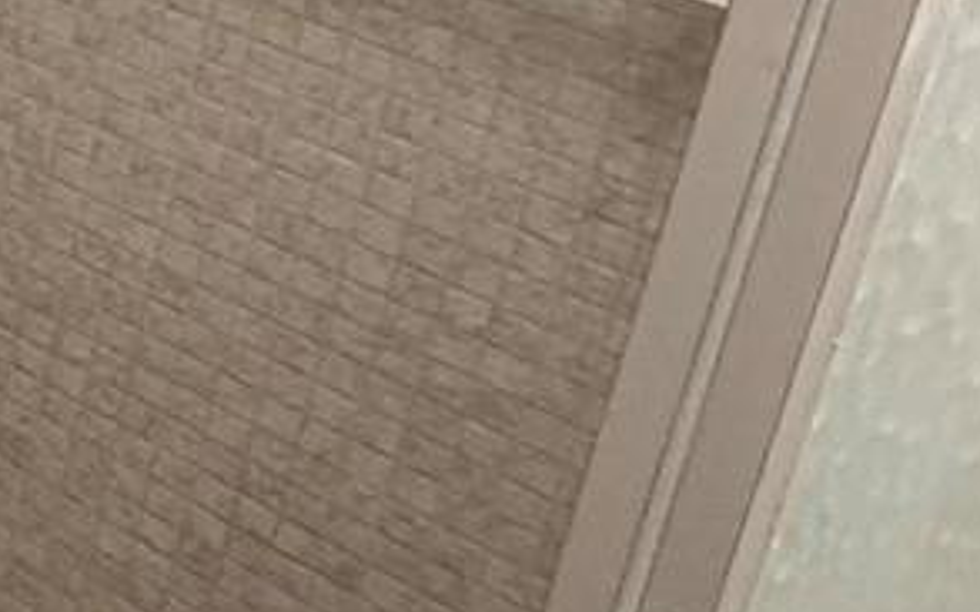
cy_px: -281
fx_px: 2163
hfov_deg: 16.2
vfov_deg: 15.0
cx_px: -1194
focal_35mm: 81
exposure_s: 1/60
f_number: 2.2
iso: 200
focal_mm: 2.22
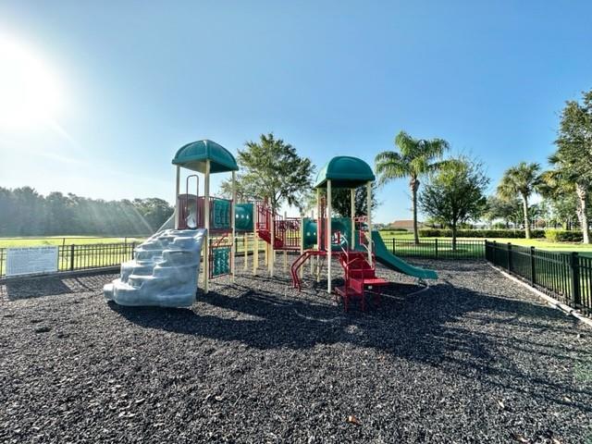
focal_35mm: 14
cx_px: 296
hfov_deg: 102.1
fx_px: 239
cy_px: 222
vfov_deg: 85.7
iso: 50
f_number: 2.2
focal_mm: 2.22
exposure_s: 1/1289
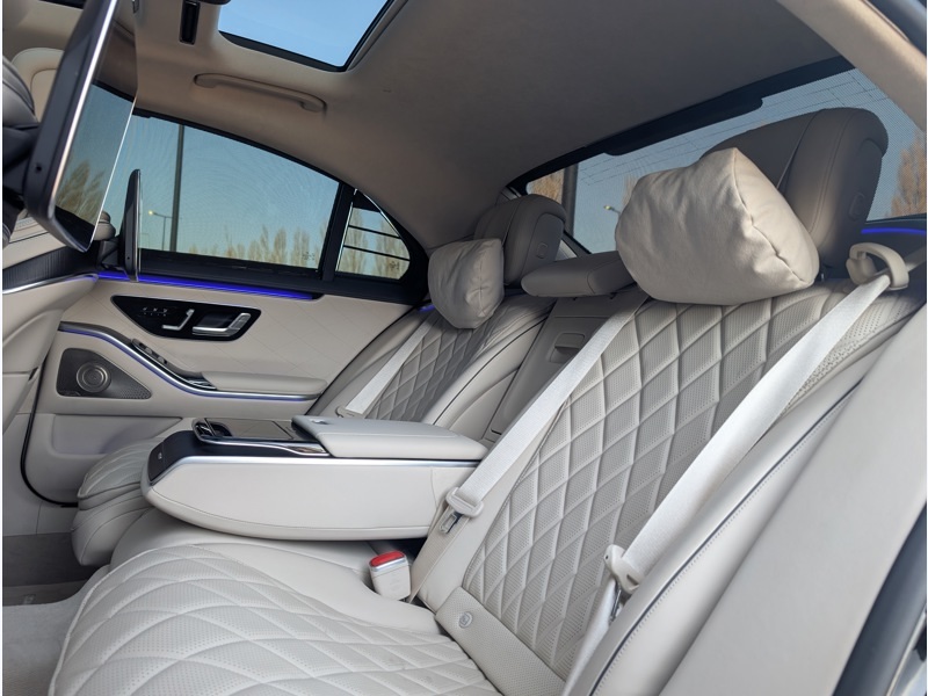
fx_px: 643
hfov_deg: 71.6
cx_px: 464
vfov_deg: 56.8
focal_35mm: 24
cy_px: 348
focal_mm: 6.9
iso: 21
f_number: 1.68
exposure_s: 1/68.7
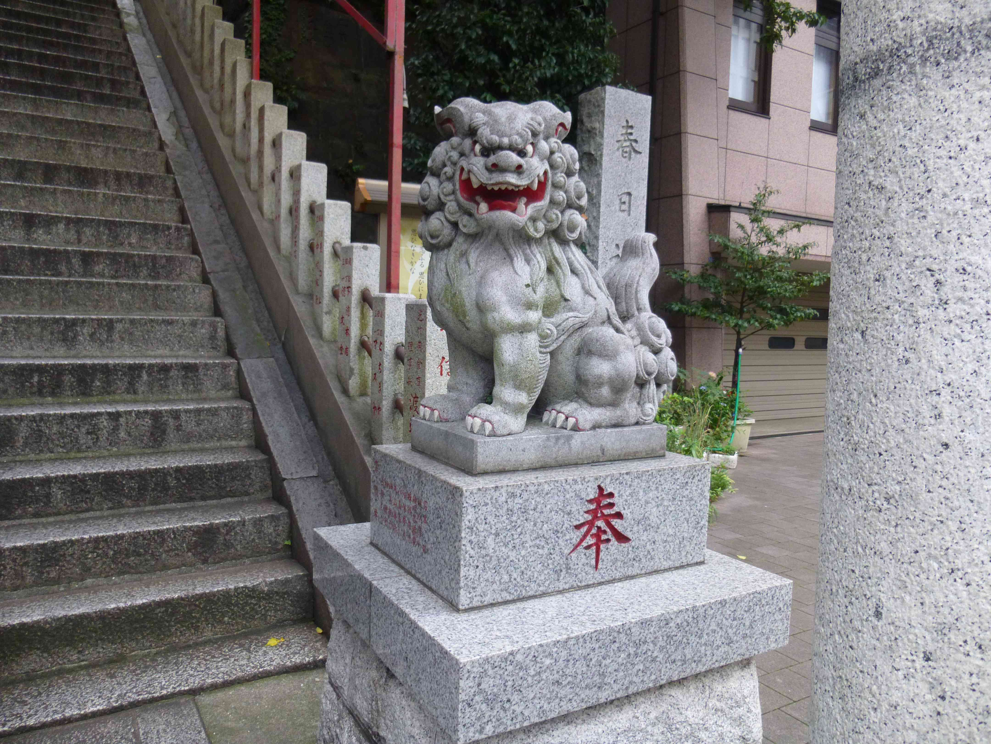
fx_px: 716
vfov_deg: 54.9
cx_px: 496
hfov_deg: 69.4
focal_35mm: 25
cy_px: 372
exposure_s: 1/60
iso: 200
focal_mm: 4.5
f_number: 3.1
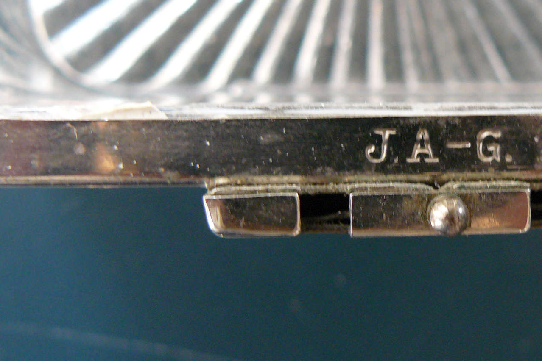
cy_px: 144
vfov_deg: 22.6
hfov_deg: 32.6
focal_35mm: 60
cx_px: 422
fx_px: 903
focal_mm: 6
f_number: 2.8
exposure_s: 1/20
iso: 200
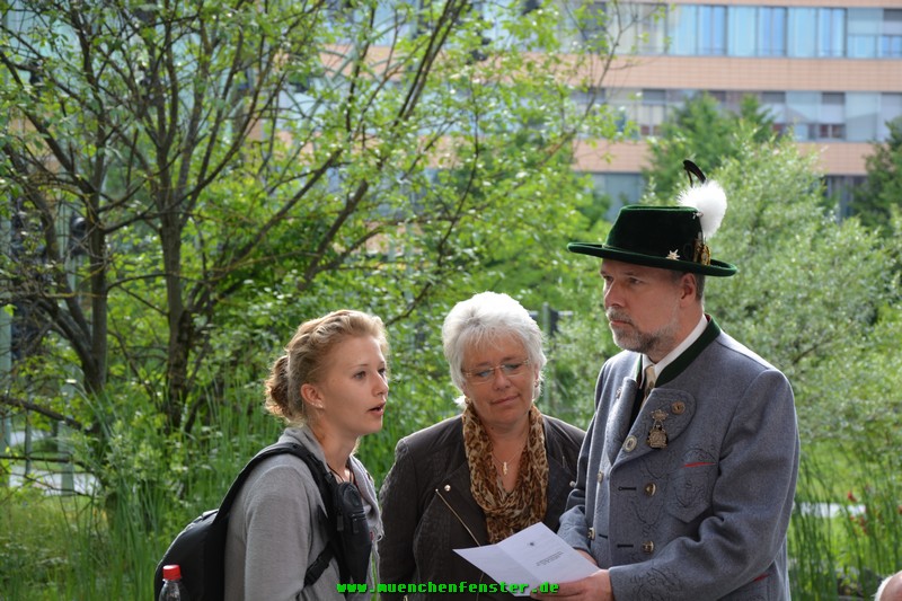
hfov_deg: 21.9
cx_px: 451
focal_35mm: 93
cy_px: 300
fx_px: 2330
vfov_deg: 14.7
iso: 320
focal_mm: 62
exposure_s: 1/125
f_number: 5.6
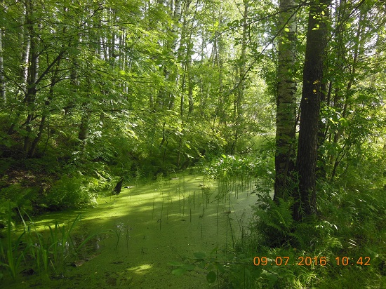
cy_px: 144
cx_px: 193
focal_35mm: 39
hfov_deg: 47.9
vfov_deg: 36.8
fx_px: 435
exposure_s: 1/125
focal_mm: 6.9
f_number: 4.1
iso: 125
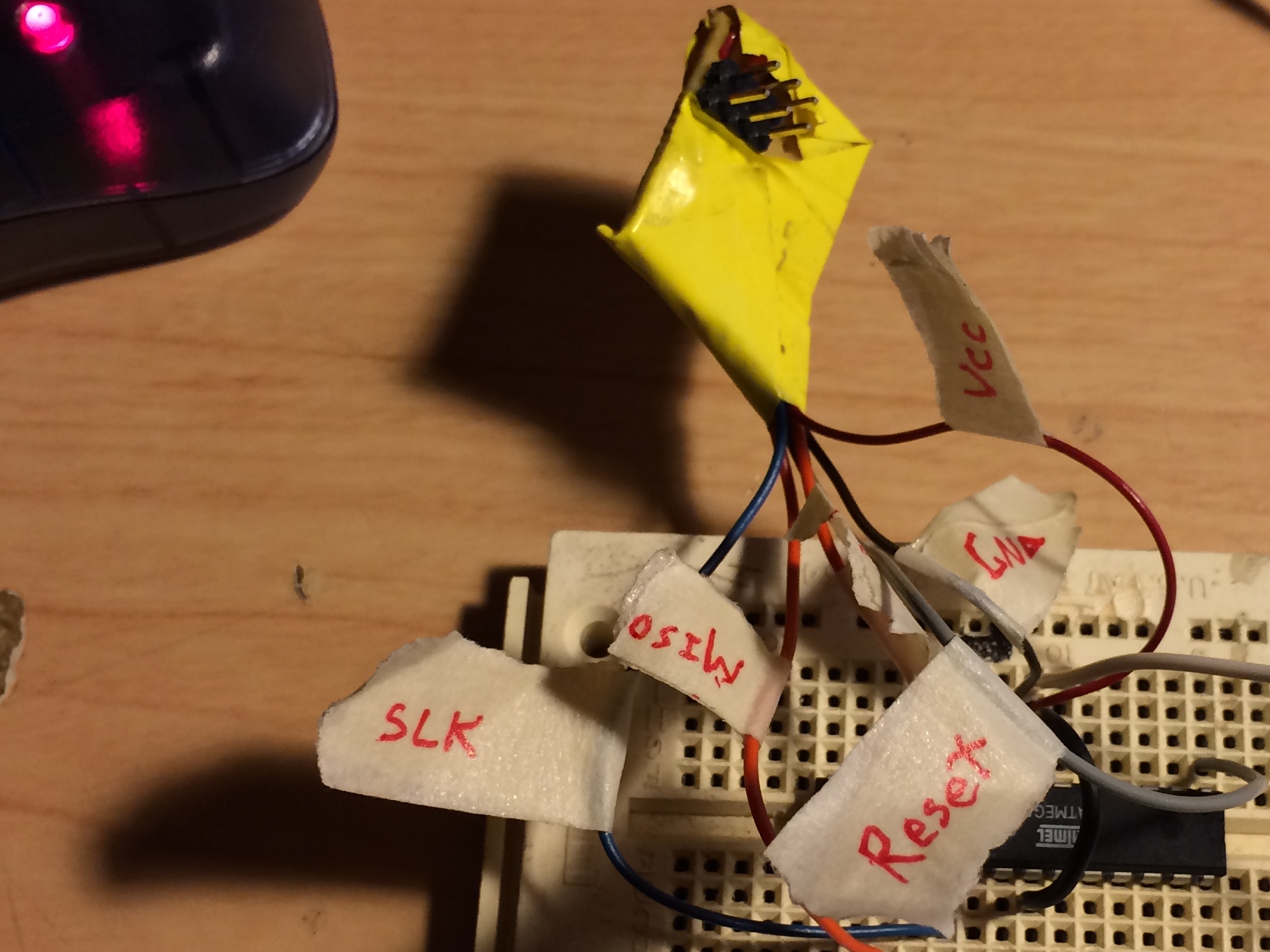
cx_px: 838
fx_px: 1981
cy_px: 552
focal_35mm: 54
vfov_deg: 27.0
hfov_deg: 35.2
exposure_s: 1/30
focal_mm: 4.12
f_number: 2.2
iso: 32
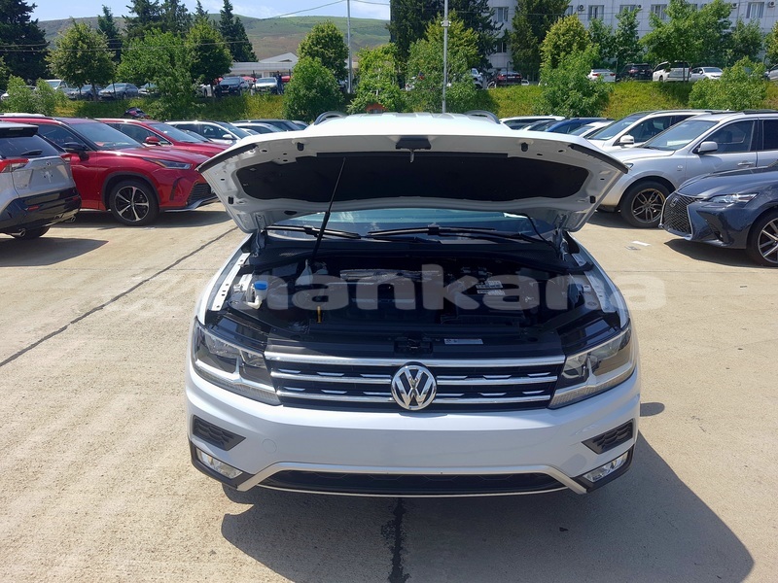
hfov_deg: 67.3
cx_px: 389
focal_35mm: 26
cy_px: 292
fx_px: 584
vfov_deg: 53.1
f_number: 1.7
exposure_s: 1/2000
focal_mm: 4.32
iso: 50
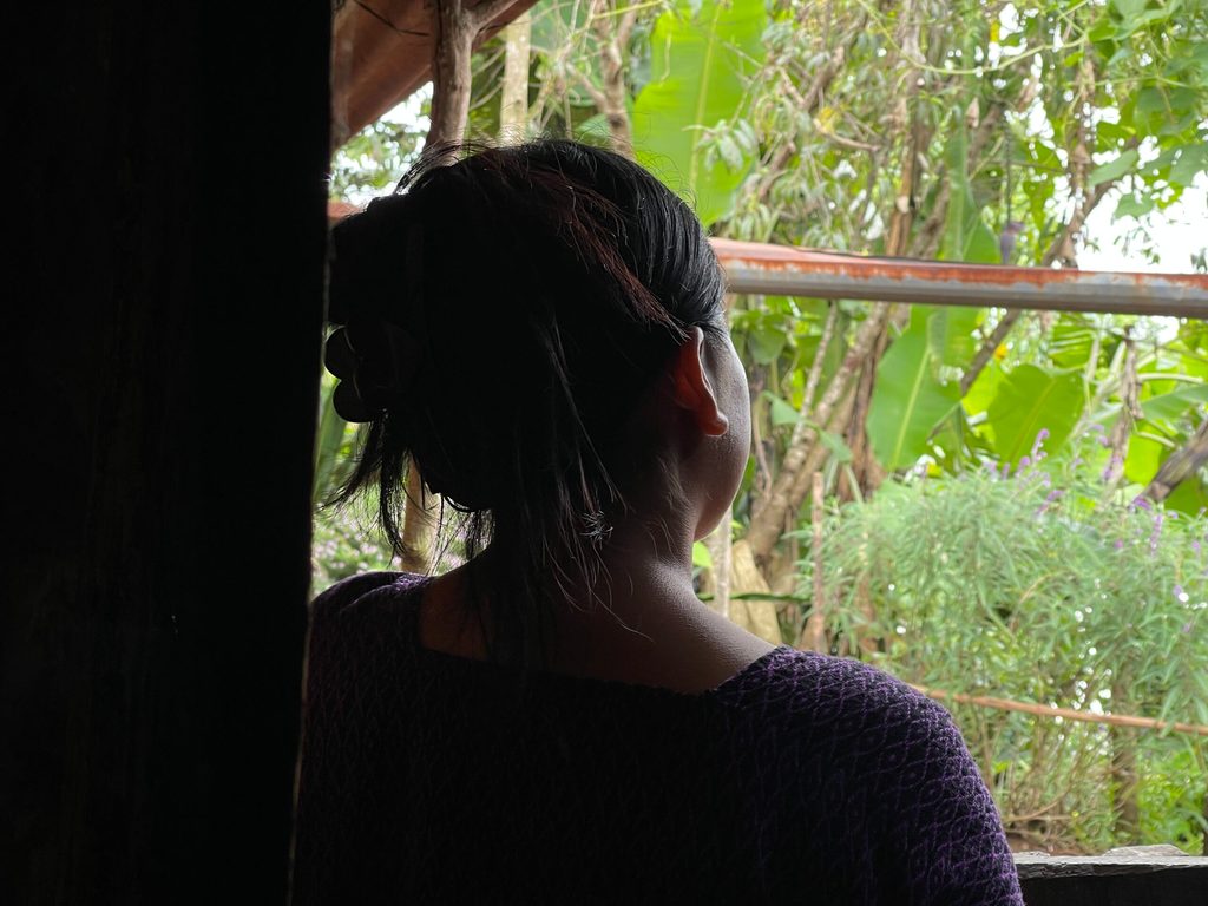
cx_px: 604
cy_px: 453
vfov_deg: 22.9
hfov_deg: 30.3
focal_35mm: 64
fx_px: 2233
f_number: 2.2
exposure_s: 1/99
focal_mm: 7.5
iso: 50
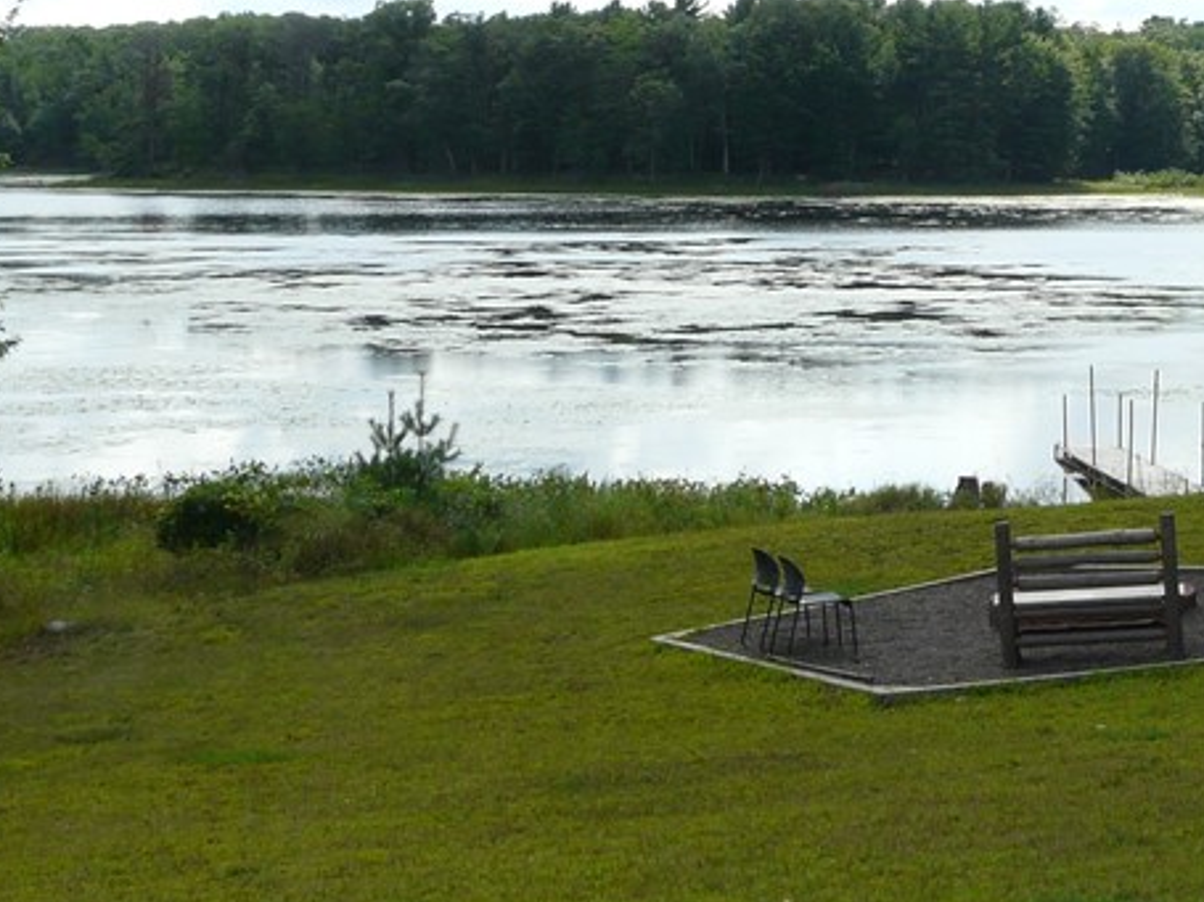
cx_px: 1106
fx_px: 2817
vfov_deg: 17.9
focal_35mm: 81
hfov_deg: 23.4
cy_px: 85
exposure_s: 1/320
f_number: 5.6
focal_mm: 5.9
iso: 100
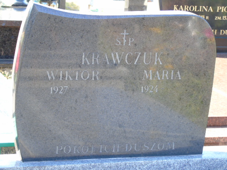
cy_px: 85
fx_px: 813
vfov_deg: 12.0
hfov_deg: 15.9
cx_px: 114
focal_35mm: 124
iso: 100
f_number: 4.6
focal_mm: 22
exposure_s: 1/40
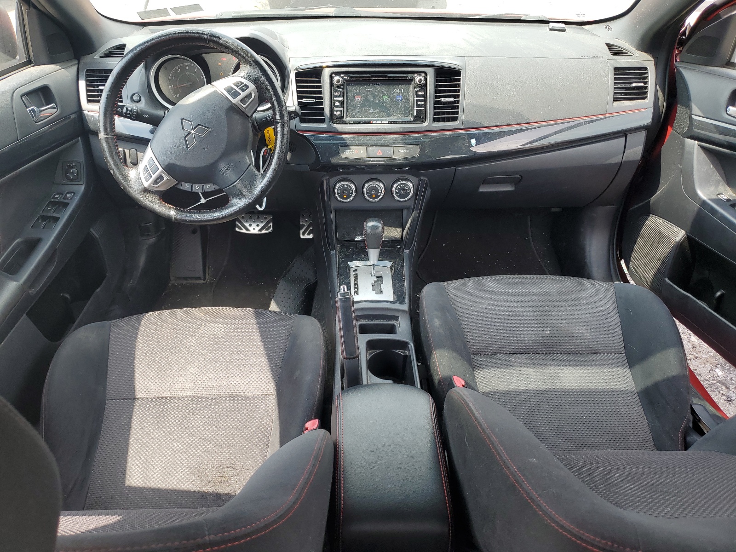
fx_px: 553
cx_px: 368
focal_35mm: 26
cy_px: 276
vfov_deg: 53.1
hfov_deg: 67.3
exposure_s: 1/312
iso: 50
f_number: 1.5
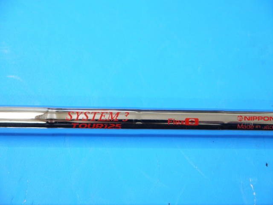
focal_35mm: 84
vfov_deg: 17.6
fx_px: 662
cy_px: 102
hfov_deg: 23.3
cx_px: 136
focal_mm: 42
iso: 800
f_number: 5.6
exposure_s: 1/80
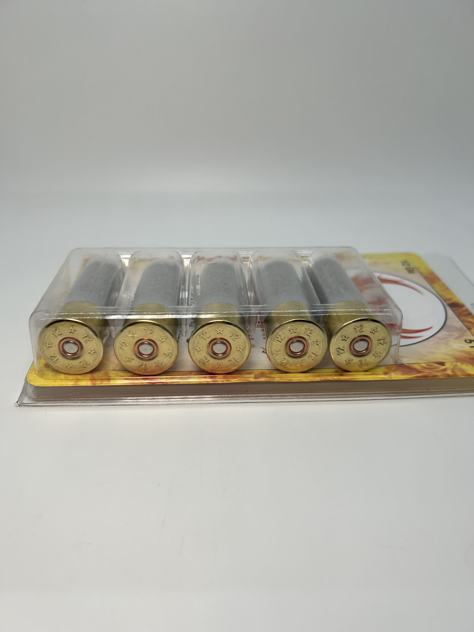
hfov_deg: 53.1
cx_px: 237
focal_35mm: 26
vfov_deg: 67.3
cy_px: 316
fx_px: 475
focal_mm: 5.7
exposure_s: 1/940
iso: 50
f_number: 1.5
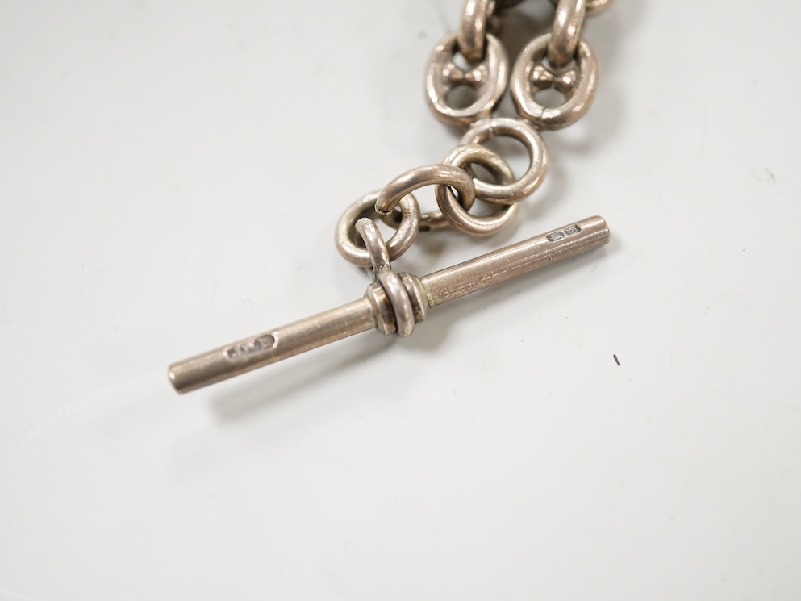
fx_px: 1134
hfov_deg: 38.9
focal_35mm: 49
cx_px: 415
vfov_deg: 29.7
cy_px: 299
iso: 2500
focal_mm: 30
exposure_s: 1/320
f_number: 3.5
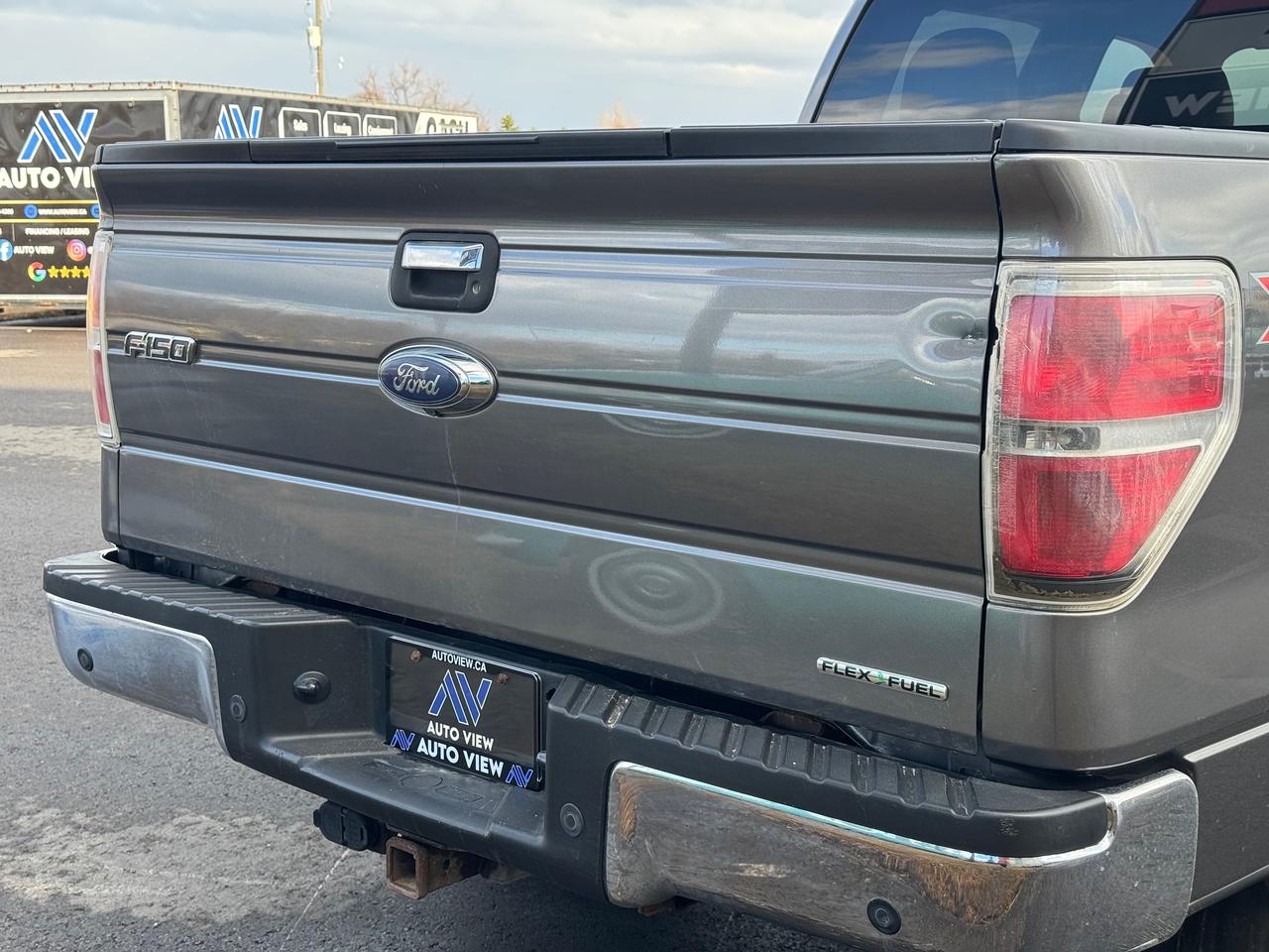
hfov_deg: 39.7
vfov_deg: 30.3
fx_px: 1760
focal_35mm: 48
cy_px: 476
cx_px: 634
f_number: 1.78
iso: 64
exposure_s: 1/609
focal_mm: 6.76
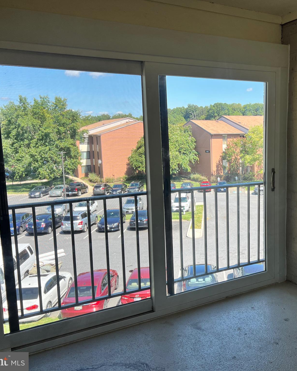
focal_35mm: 34
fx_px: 374
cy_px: 186
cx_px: 217
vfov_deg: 52.8
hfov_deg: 42.2
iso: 50
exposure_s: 1/909
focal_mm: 5.7
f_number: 1.5
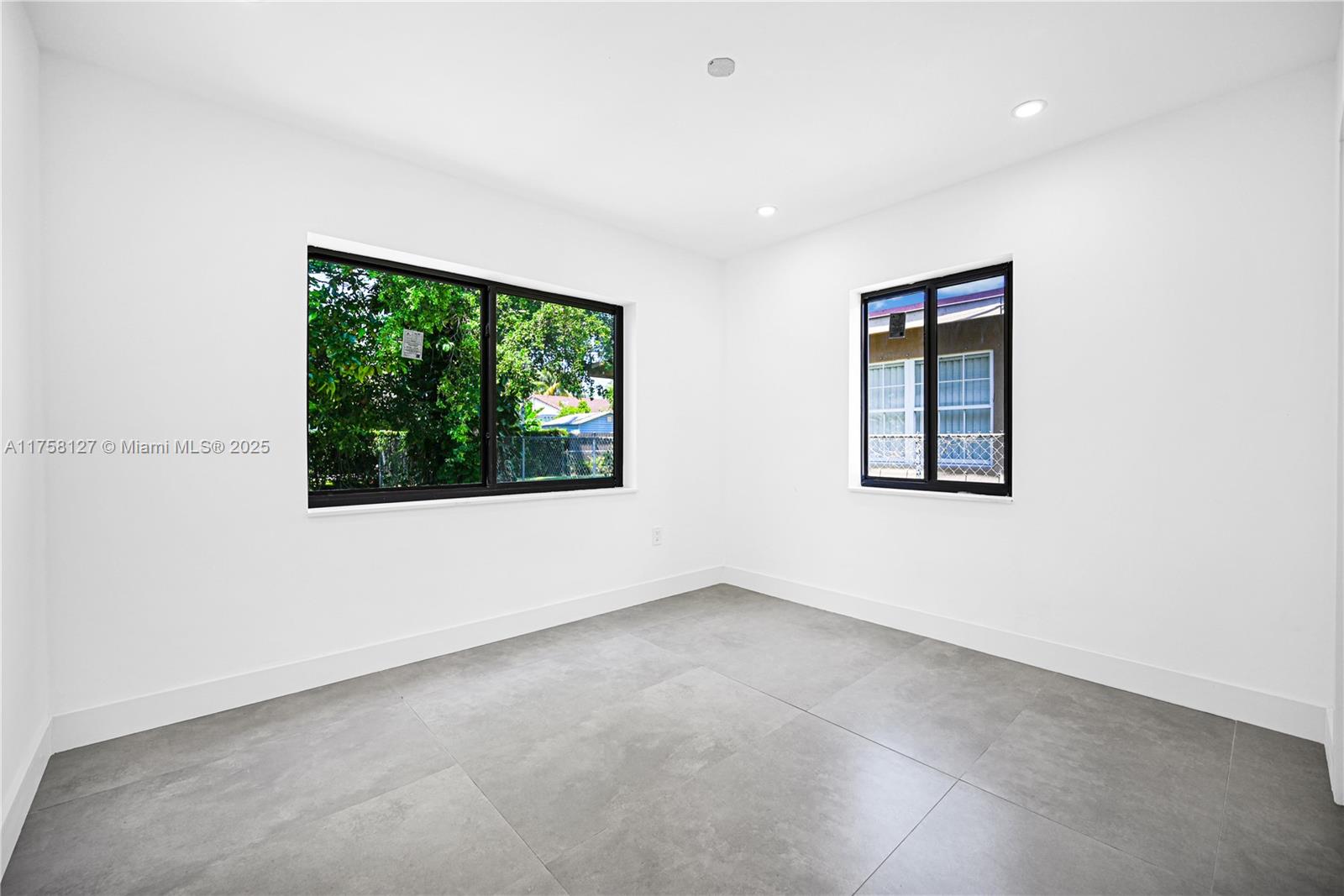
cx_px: 672
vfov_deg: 81.2
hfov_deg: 104.2
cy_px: 448
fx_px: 523
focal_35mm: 14
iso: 100
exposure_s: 1/20
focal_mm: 14
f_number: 4
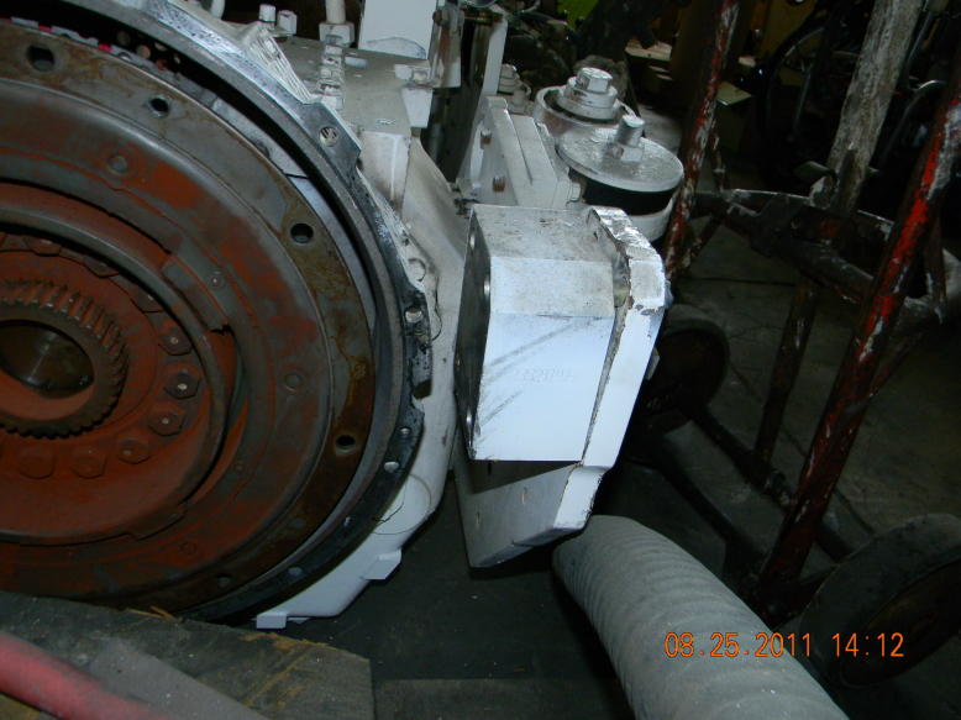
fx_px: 777
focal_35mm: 28
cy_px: 360
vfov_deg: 49.7
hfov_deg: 63.5
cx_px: 480
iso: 200
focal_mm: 5
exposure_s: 1/26
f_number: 3.5
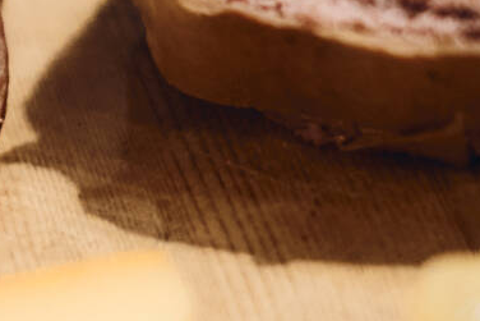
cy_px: 106
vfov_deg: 5.1
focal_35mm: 272
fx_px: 3628
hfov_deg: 7.4
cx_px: -230
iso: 800
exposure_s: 1/40
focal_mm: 40
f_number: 2
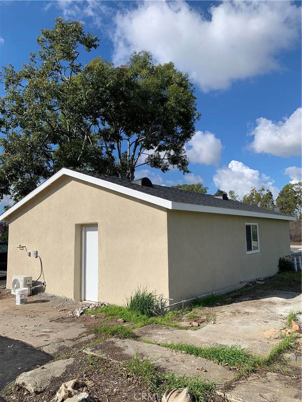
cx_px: 151
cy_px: 201
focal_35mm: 26
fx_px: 302
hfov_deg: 53.1
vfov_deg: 67.3
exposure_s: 1/3937
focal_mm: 4.25
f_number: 1.8
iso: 25
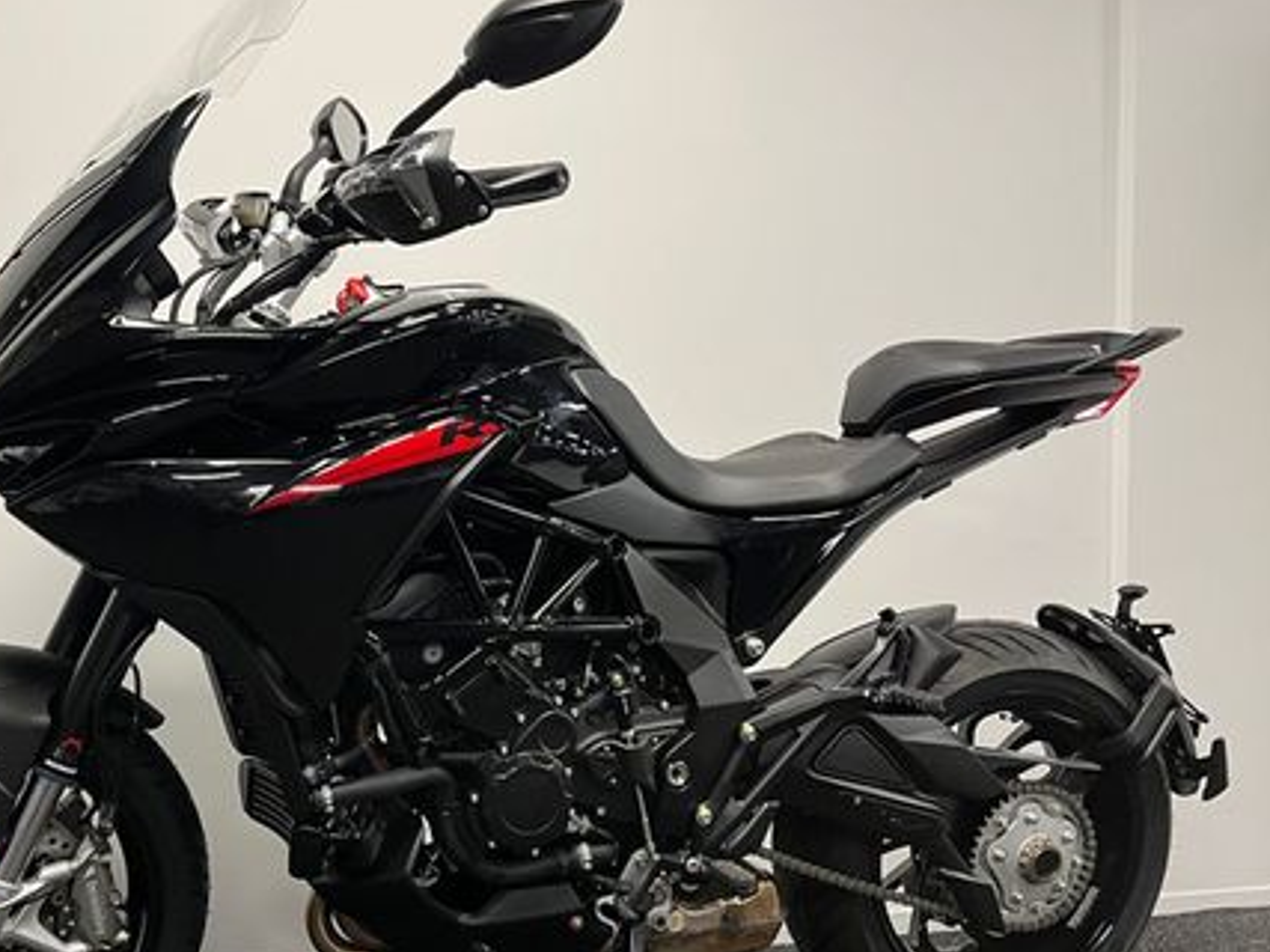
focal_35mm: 39
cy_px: 580
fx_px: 1430
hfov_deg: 47.2
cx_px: 434
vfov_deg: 36.6
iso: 100
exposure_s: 1/50
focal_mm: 5.1
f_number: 1.6
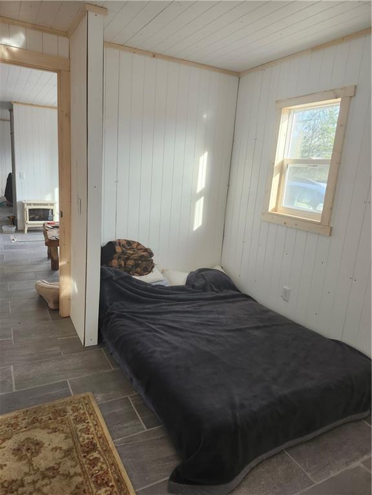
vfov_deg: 73.9
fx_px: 330
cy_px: 248
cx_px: 186
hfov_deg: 58.9
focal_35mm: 23
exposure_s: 1/180
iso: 160
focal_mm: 5.54
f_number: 1.8
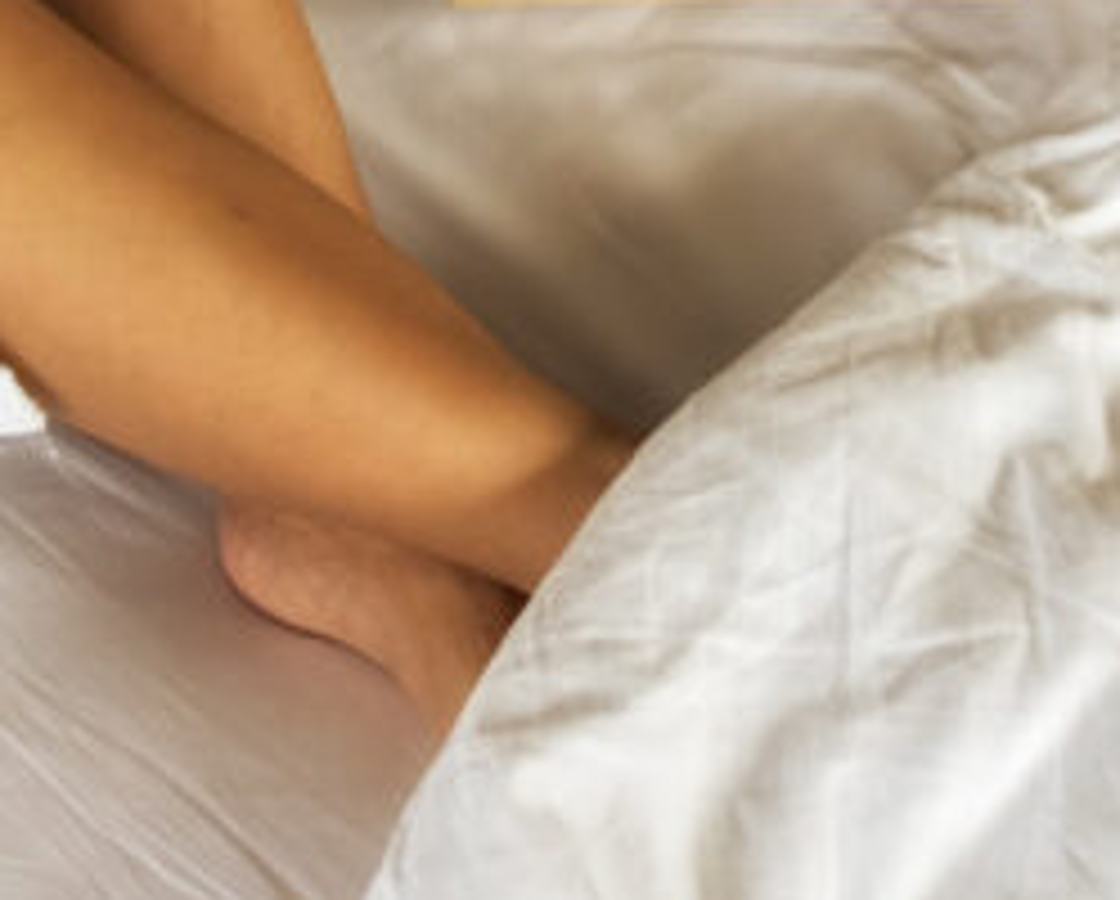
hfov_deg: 24.4
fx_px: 2590
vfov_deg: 18.8
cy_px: -117
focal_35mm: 78
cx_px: 454
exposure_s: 1/125
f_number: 5.6
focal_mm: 18
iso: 500
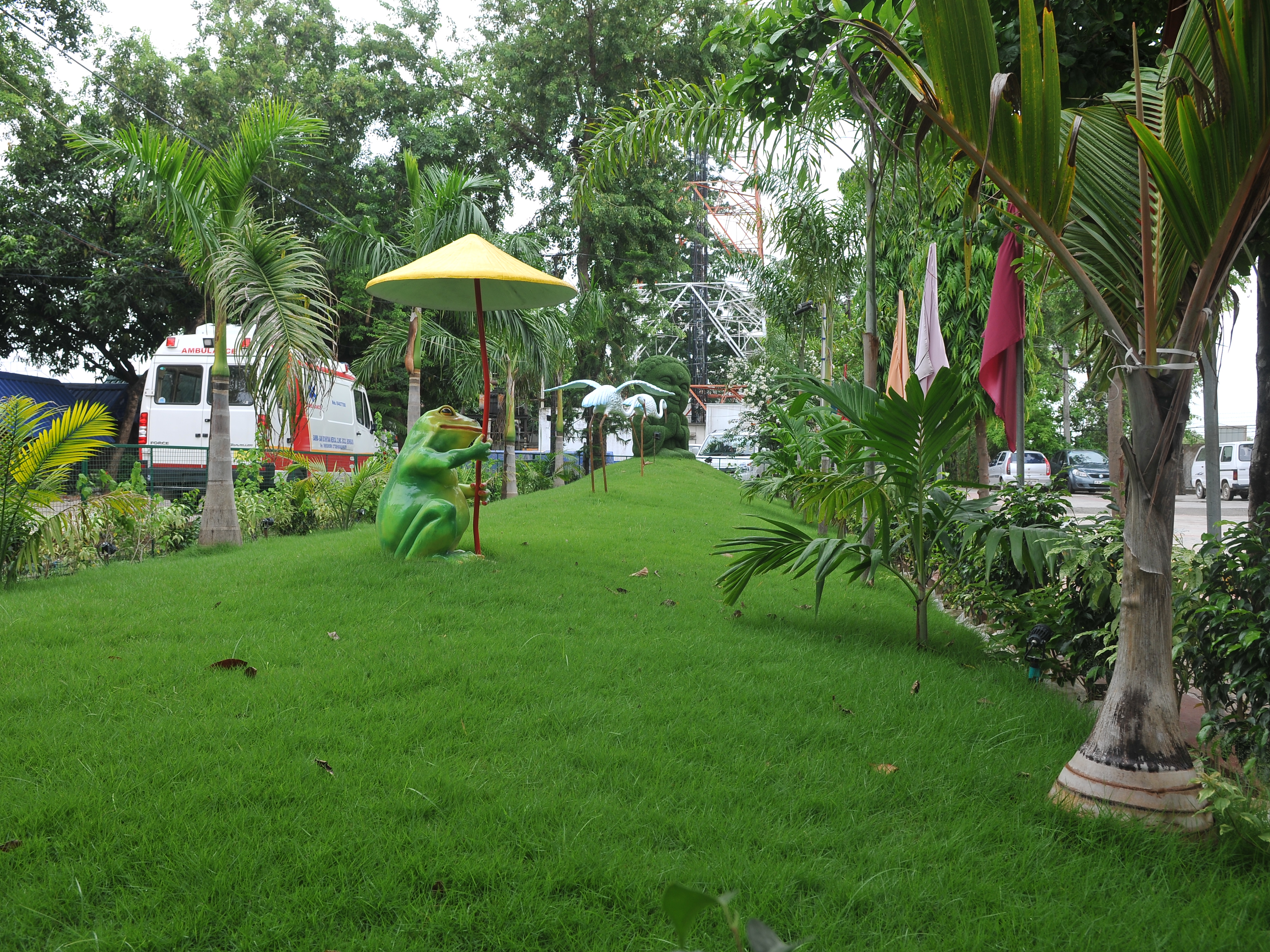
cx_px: 614
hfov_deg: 31.2
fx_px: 2275
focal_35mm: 62
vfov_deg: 23.6
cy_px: 475
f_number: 7.1
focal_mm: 38
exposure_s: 1/100
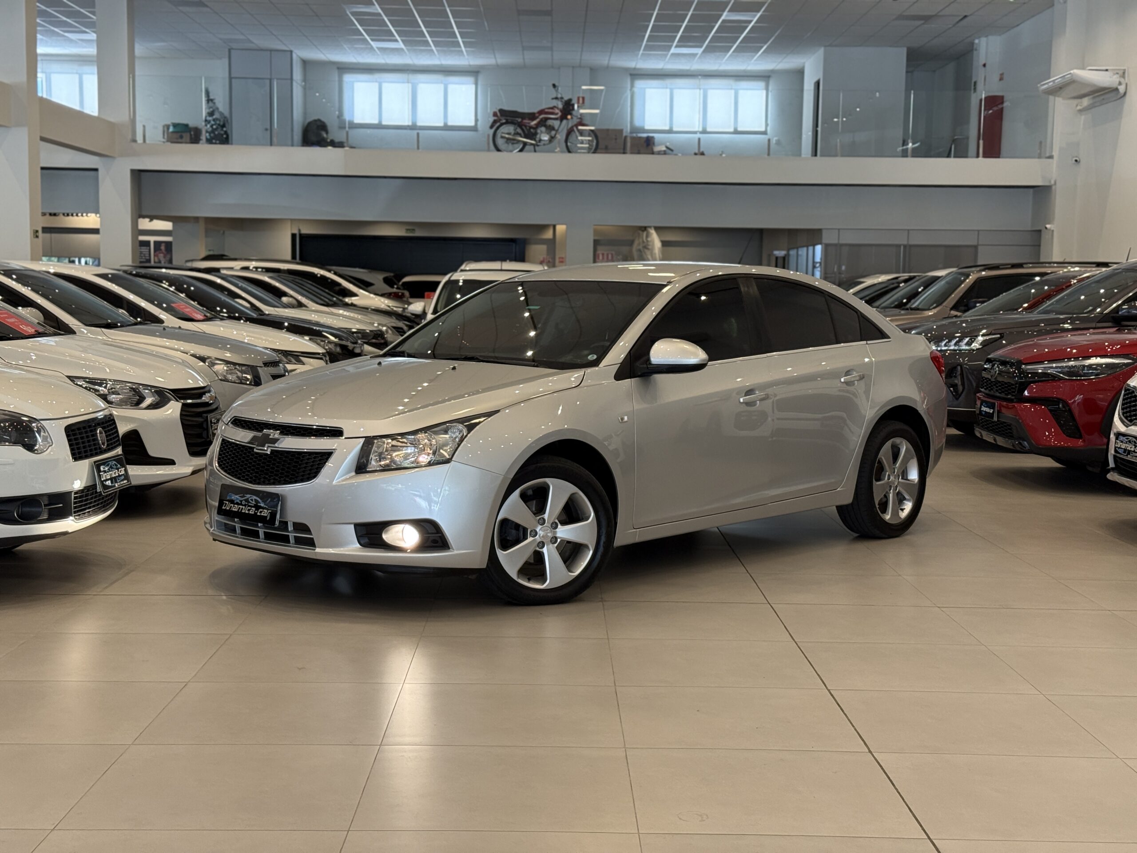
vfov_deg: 30.3
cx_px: 568
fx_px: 1577
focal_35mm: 48
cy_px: 426
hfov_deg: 39.7
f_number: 1.78
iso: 160
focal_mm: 6.76
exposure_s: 1/120
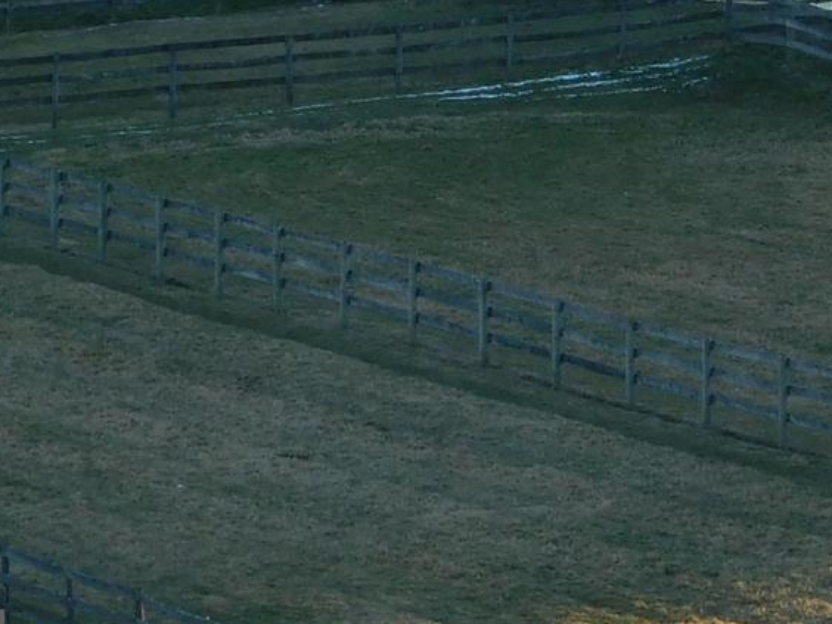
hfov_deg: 4.1
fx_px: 11705
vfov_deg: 3.0
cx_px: 1146
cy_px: -403
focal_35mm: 487
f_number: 5
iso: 125
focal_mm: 23.7
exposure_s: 1/125
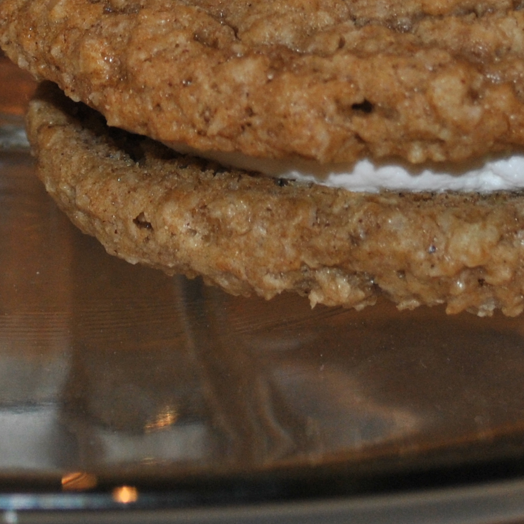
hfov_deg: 7.8
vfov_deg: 7.8
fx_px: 3819
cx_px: 119
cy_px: -166
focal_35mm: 223
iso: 200
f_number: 5.3
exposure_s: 1/60
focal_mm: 40
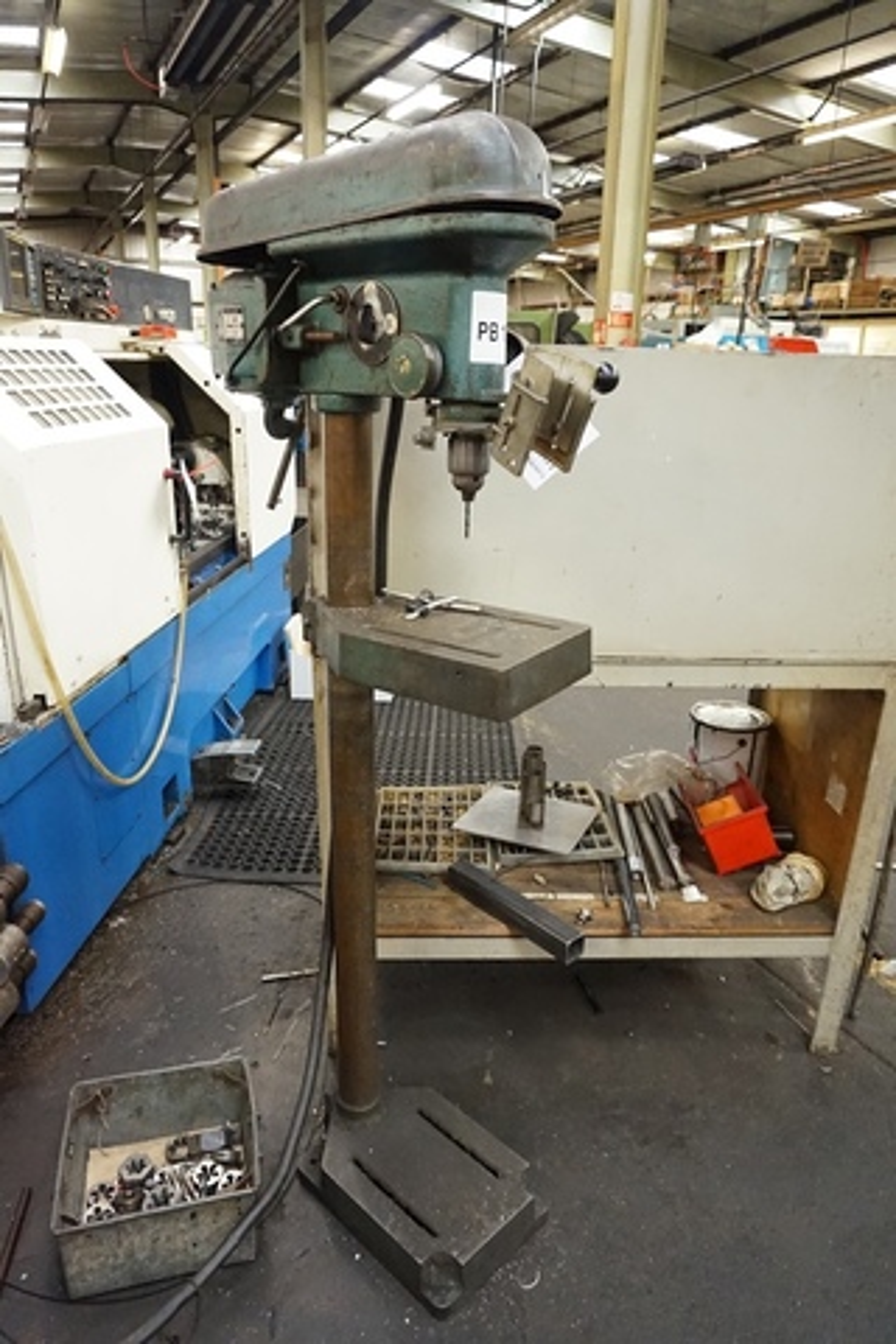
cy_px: 672
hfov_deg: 53.1
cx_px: 448
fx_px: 896
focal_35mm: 24
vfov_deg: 73.7
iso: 3200
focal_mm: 16
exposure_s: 1/100
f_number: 3.5
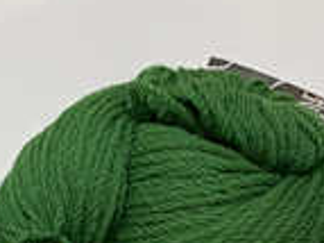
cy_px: 455
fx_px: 1188
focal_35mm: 127
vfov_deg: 10.8
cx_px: 91
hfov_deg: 15.5
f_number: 1.8
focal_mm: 4.25
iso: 200
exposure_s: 1/60
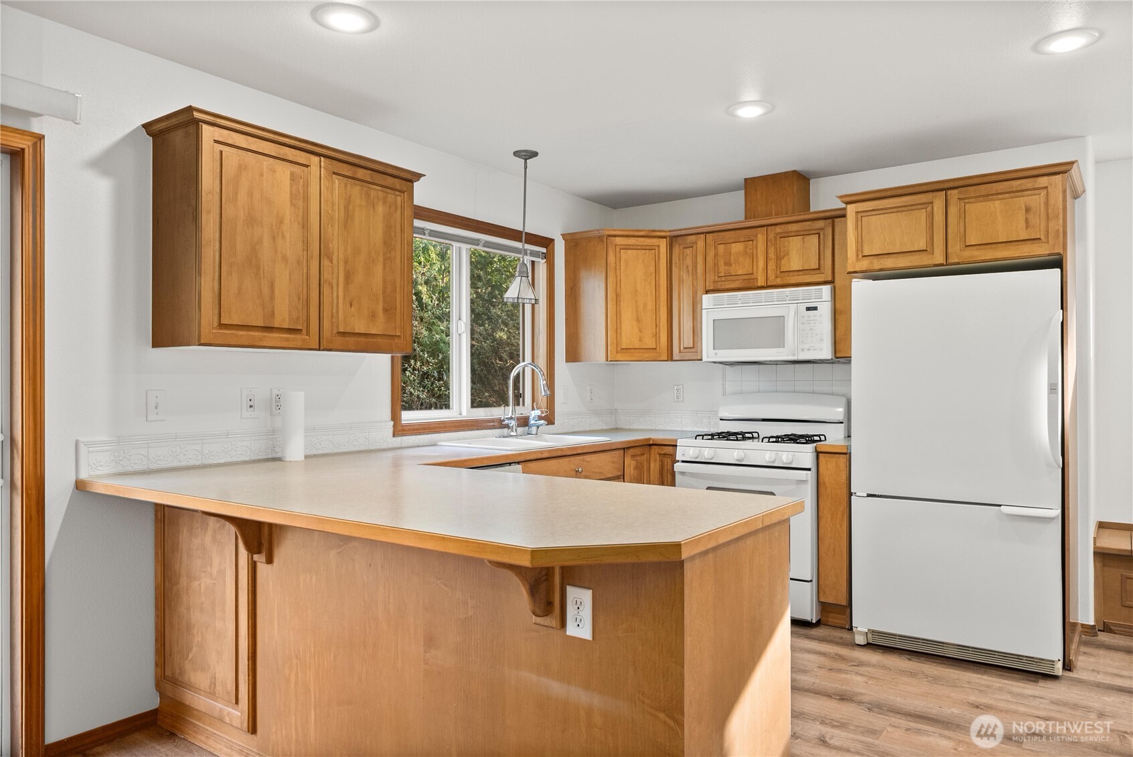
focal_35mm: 24
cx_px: 566
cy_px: 378
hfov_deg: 73.7
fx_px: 756
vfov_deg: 53.2
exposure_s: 1/8
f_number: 7.1
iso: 1000
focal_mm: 24
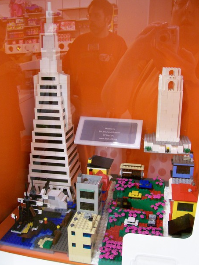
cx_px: 101
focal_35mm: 36
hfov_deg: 39.7
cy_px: 136
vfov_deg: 51.3
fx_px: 276
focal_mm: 5.6
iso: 160
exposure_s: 1/28
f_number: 2.7
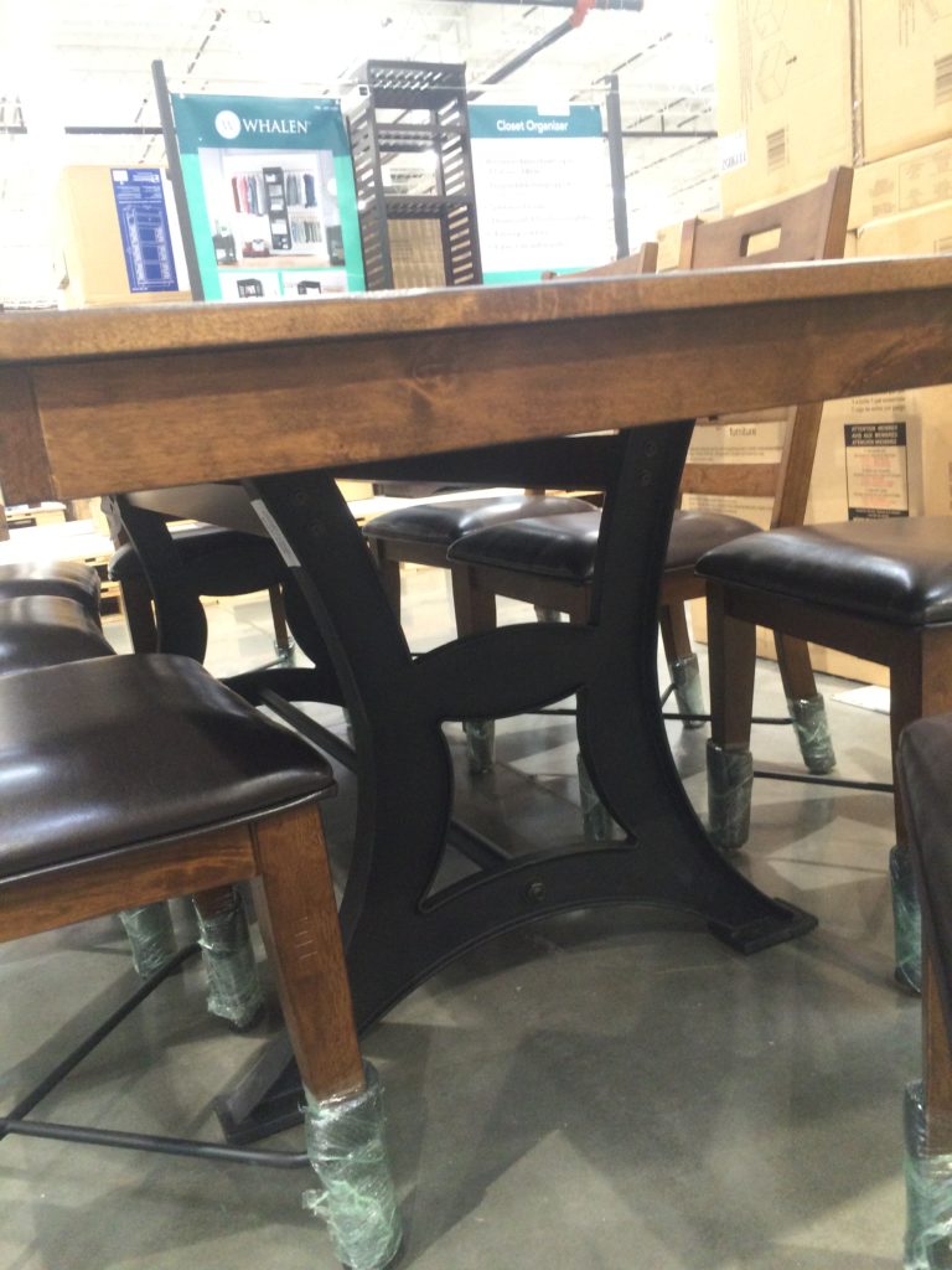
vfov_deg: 61.7
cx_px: 476
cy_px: 635
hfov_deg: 48.2
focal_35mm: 29
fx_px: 1063
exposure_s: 1/30
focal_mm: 4.15
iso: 160
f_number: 2.2
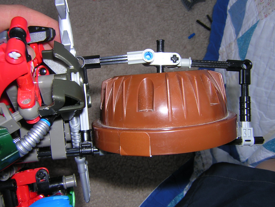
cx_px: 138
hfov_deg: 51.4
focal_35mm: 36
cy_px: 104
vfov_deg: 39.7
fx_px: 286
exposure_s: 1/60.1
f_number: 5.2
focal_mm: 4.7
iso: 100
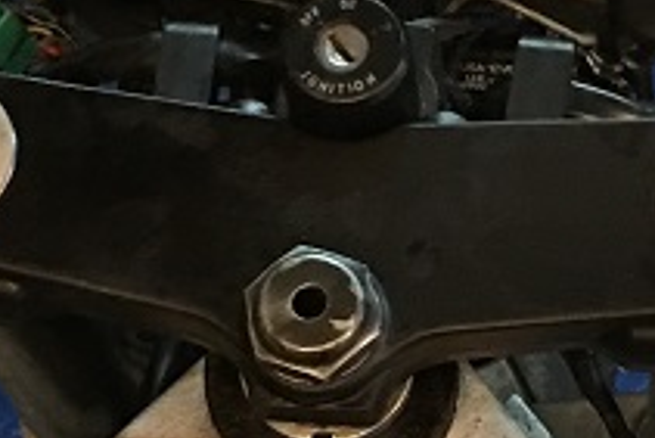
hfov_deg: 14.3
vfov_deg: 9.6
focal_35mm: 143
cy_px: 168
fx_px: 2604
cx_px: 422
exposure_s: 1/4
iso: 80
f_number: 2.2
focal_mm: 4.15
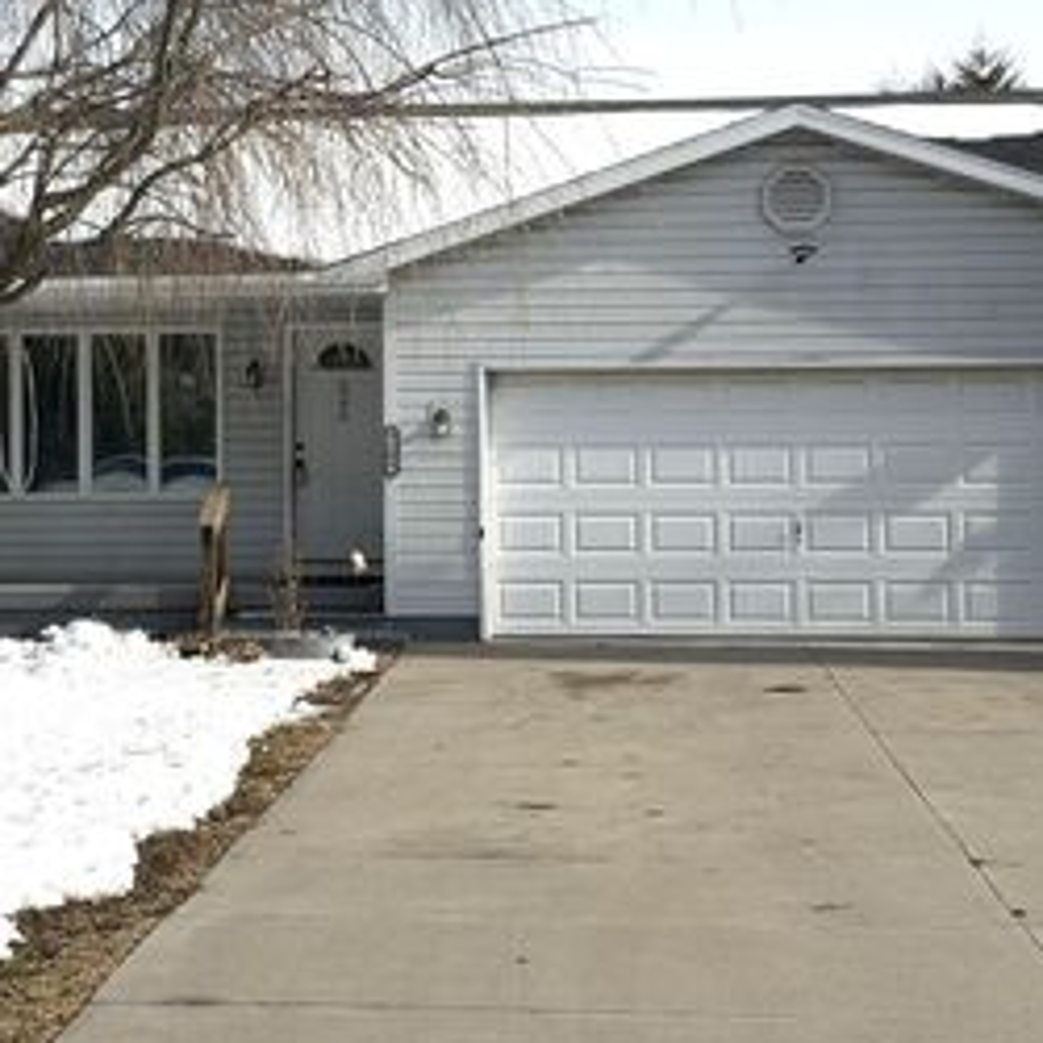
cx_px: 305
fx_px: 2898
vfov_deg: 20.4
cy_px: 382
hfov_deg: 20.3
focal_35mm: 85
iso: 80
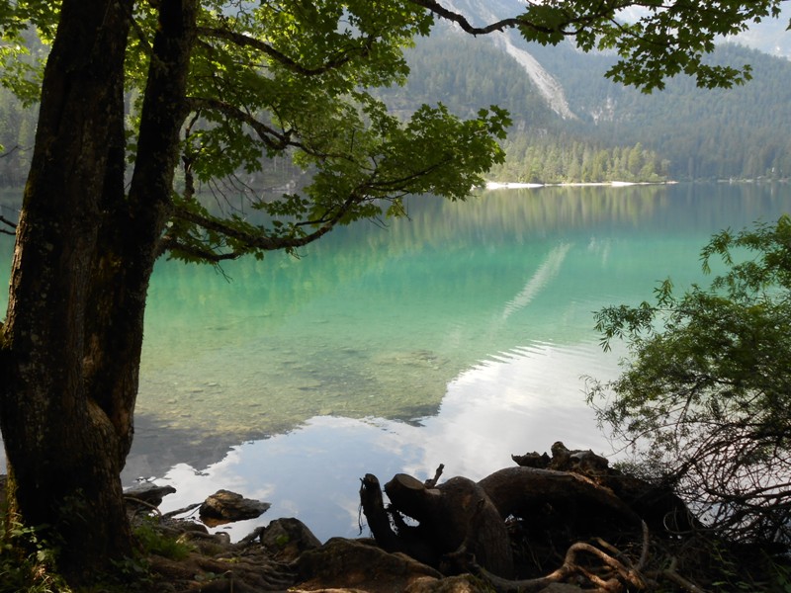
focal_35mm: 34
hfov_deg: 54.0
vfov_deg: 41.8
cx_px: 396
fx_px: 777
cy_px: 296
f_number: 3.9
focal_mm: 6
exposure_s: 1/200
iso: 80
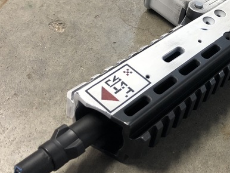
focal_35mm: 58
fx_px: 386
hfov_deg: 32.3
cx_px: 186
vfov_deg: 24.9
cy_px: 39
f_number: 1.8
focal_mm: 4
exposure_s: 1/30
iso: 25
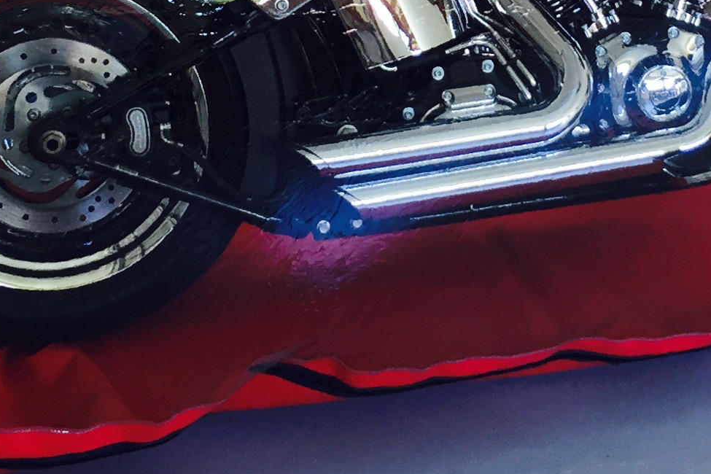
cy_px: -144
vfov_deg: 13.1
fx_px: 1995
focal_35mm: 101
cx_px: 480
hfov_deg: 20.1
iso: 32
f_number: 2.2
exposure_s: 1/40
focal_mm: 4.15
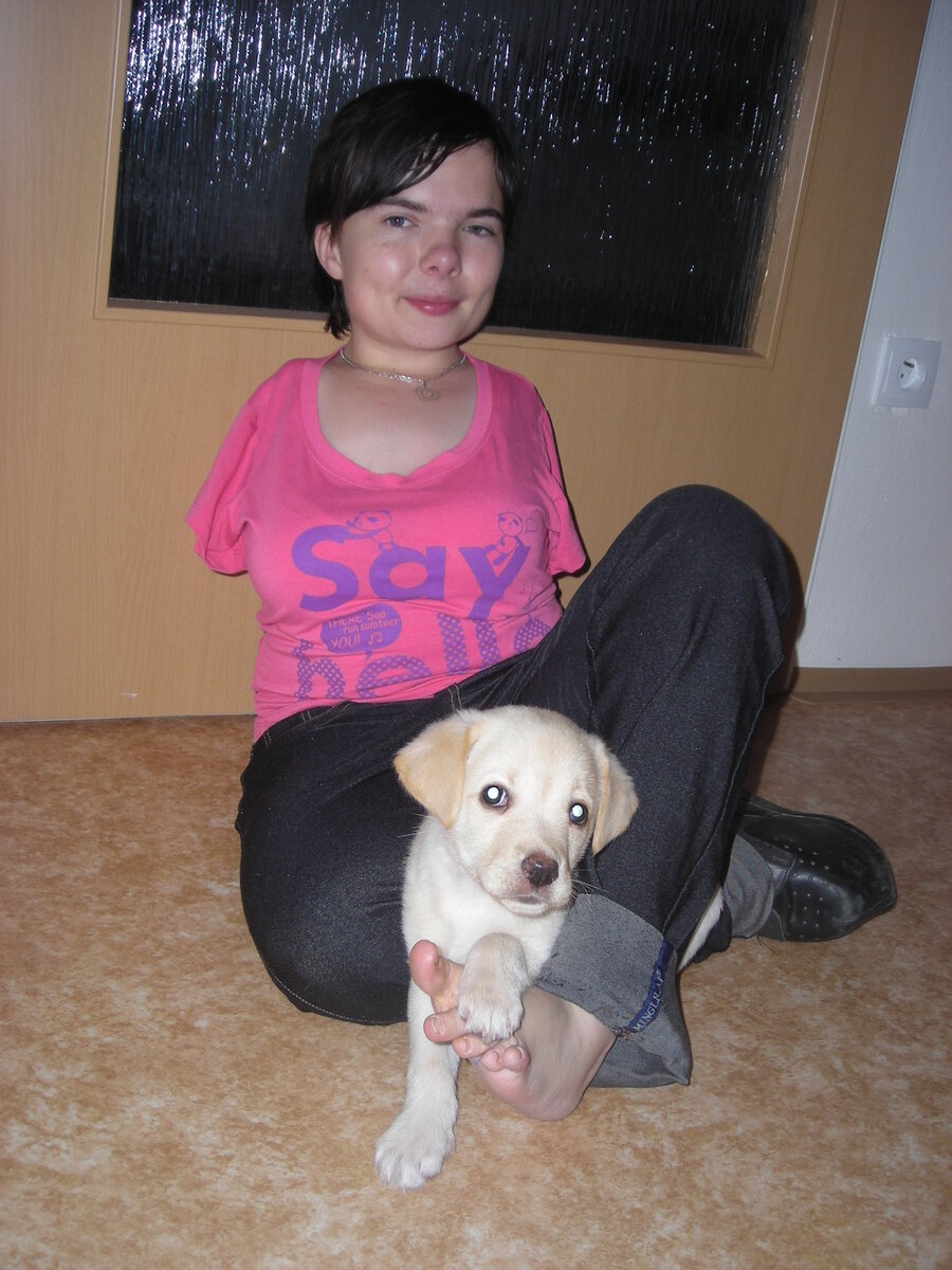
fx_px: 1503
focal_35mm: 41
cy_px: 635
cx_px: 476
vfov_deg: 45.8
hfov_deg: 35.1
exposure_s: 1/60
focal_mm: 6.8
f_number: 3.3
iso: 51
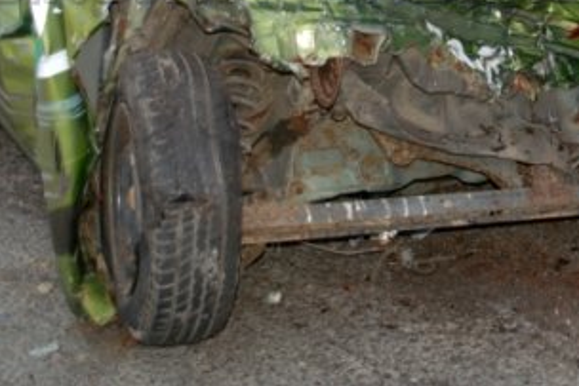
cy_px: -11
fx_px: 1319
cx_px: 425
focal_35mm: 82
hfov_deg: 24.5
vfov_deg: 16.3
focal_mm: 26
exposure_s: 1/500
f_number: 4.2
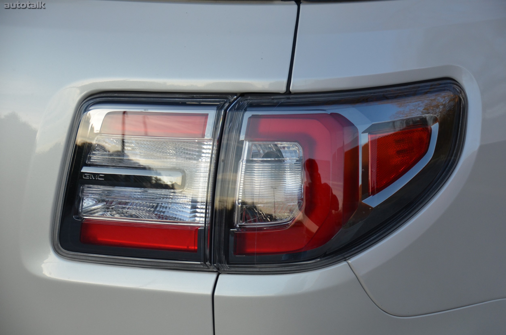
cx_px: 253
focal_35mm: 105
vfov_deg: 13.0
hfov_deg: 19.5
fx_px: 1473
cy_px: 168
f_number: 5
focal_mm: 70
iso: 640
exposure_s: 1/1000
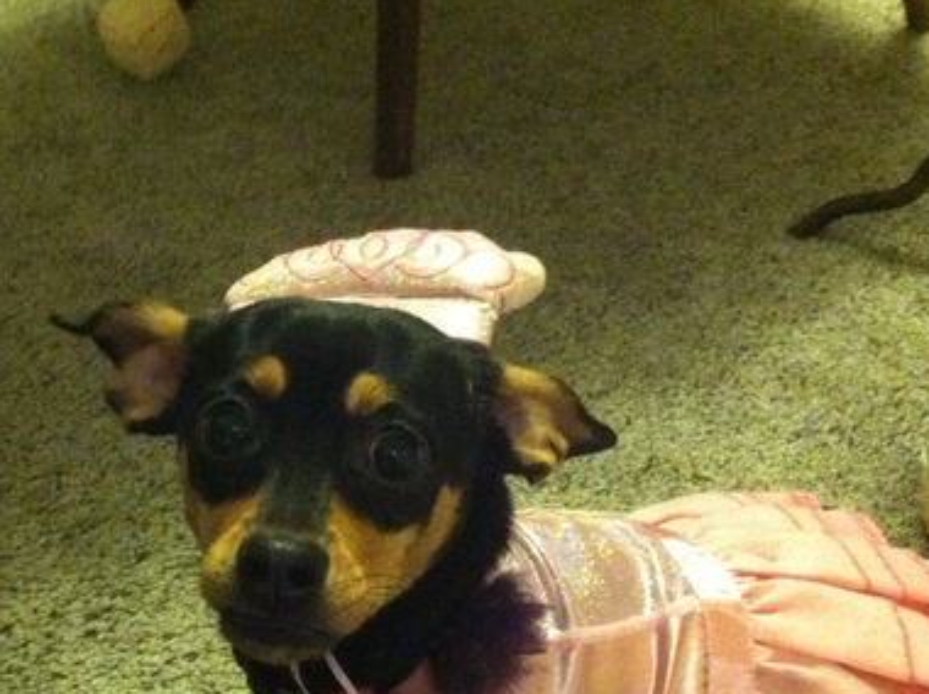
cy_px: 499
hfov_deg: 32.7
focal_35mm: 59
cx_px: 389
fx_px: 1581
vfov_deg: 24.6
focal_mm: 3.85
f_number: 2.8
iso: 1000
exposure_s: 1/15
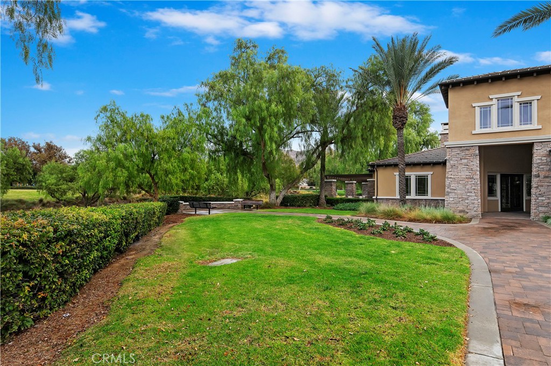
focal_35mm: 20
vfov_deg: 61.8
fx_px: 306
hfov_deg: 84.0
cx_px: 276
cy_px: 183
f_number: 18
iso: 500
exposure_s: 1/60
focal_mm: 20
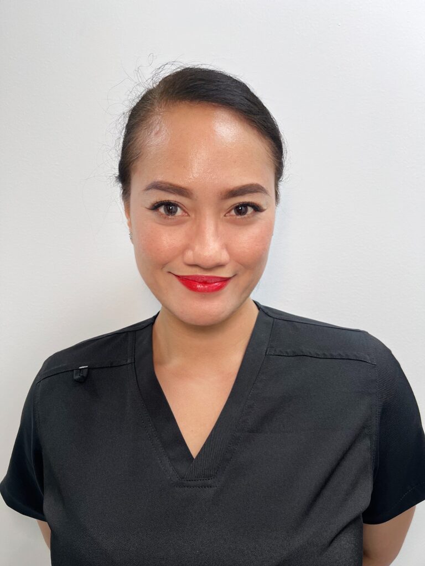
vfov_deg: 67.3
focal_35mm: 26
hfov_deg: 53.1
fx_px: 426
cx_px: 212
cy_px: 283
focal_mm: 5.7
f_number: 1.5
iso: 50
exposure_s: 1/100
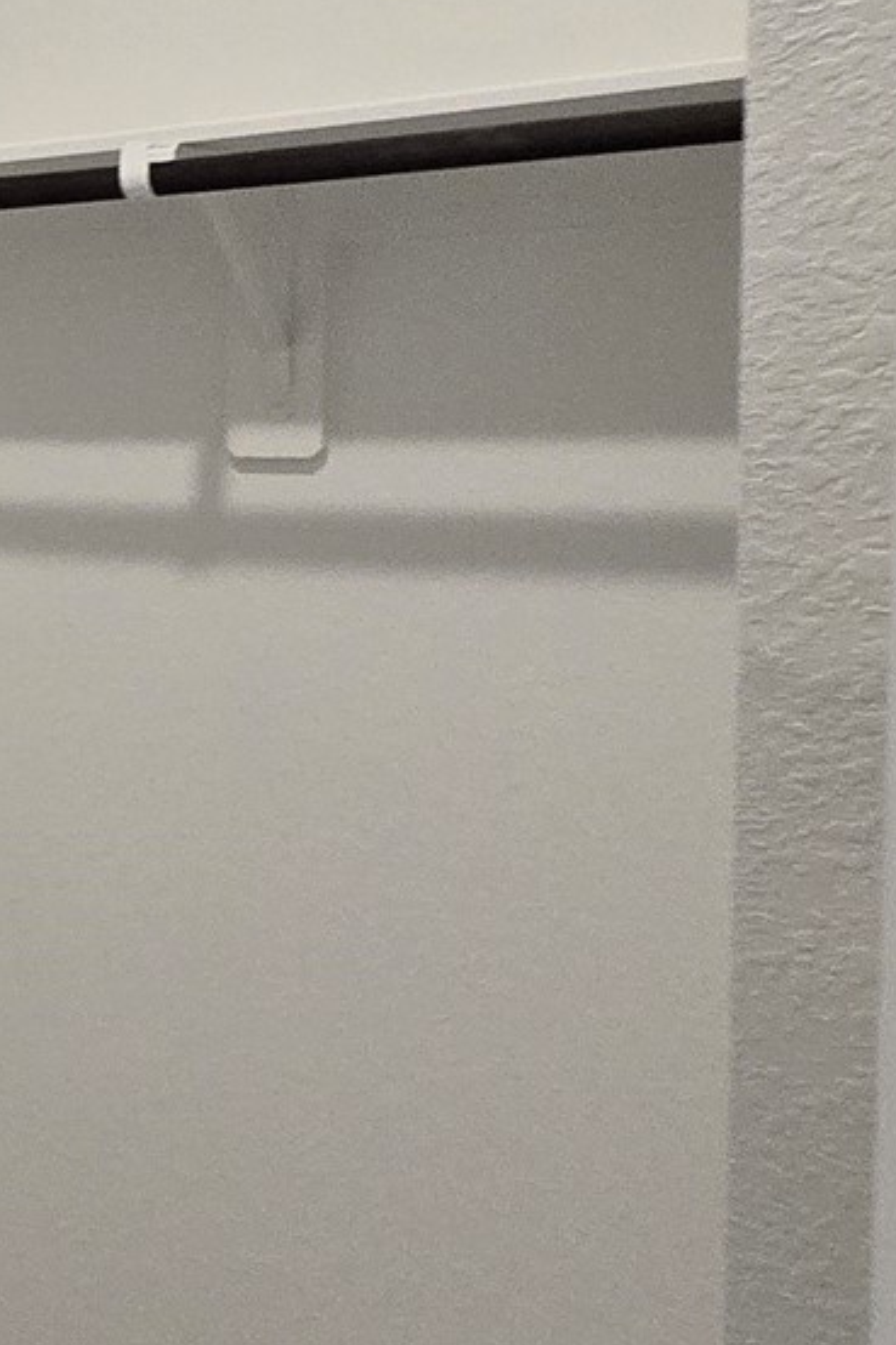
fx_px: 1868
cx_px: -1059
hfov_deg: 16.8
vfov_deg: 39.4
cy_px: 512
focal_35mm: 50
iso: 250
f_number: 2.2
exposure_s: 1/60
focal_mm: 2.2
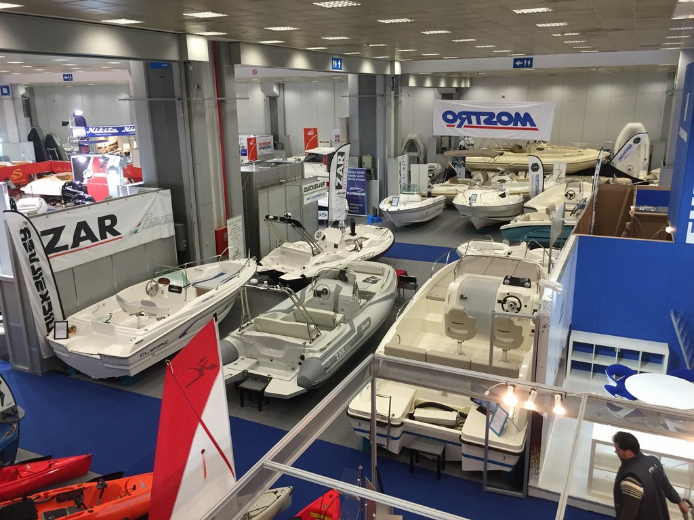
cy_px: 260
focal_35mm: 29
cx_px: 347
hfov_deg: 61.7
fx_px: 581
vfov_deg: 48.2
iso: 64
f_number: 2.2
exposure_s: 1/33
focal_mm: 4.15
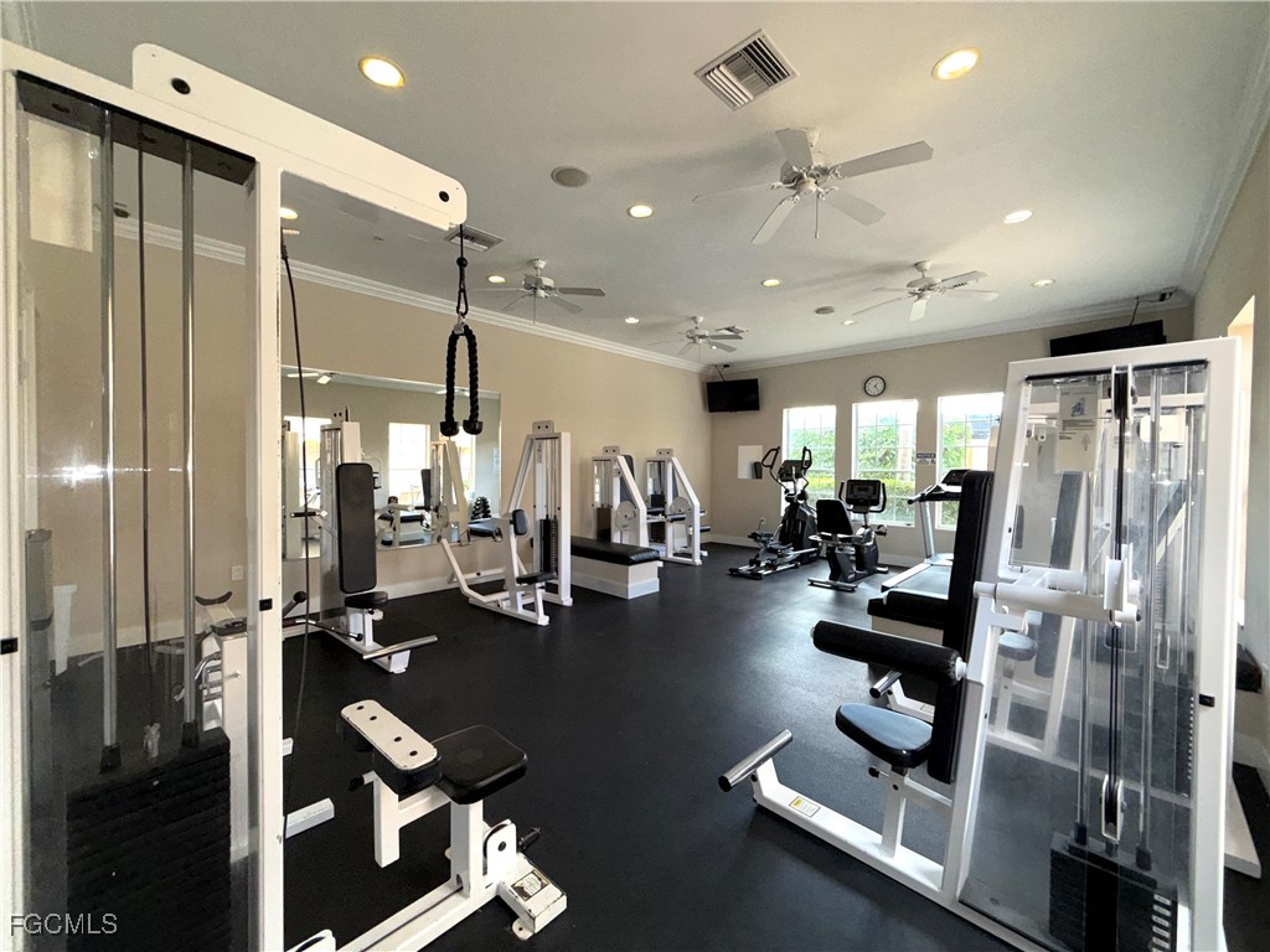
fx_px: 514
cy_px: 476
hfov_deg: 102.1
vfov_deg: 85.7
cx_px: 635
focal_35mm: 14
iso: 160
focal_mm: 2.22
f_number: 2.2
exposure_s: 1/122
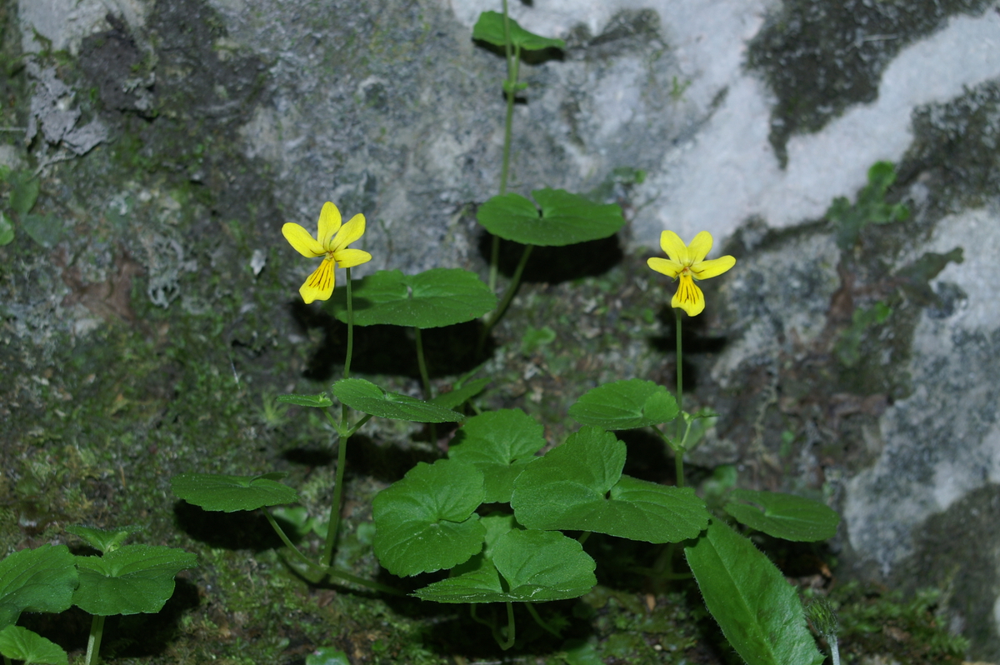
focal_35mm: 120
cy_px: 332
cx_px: 500
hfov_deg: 17.1
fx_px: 3331
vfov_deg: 11.4
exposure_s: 1/125
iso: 100
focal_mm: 80
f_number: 14
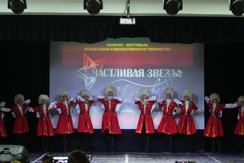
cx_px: 124
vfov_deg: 11.8
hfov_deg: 17.6
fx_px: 786
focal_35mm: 116
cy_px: 74
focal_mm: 70
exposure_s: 1/400
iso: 4000
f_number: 2.8
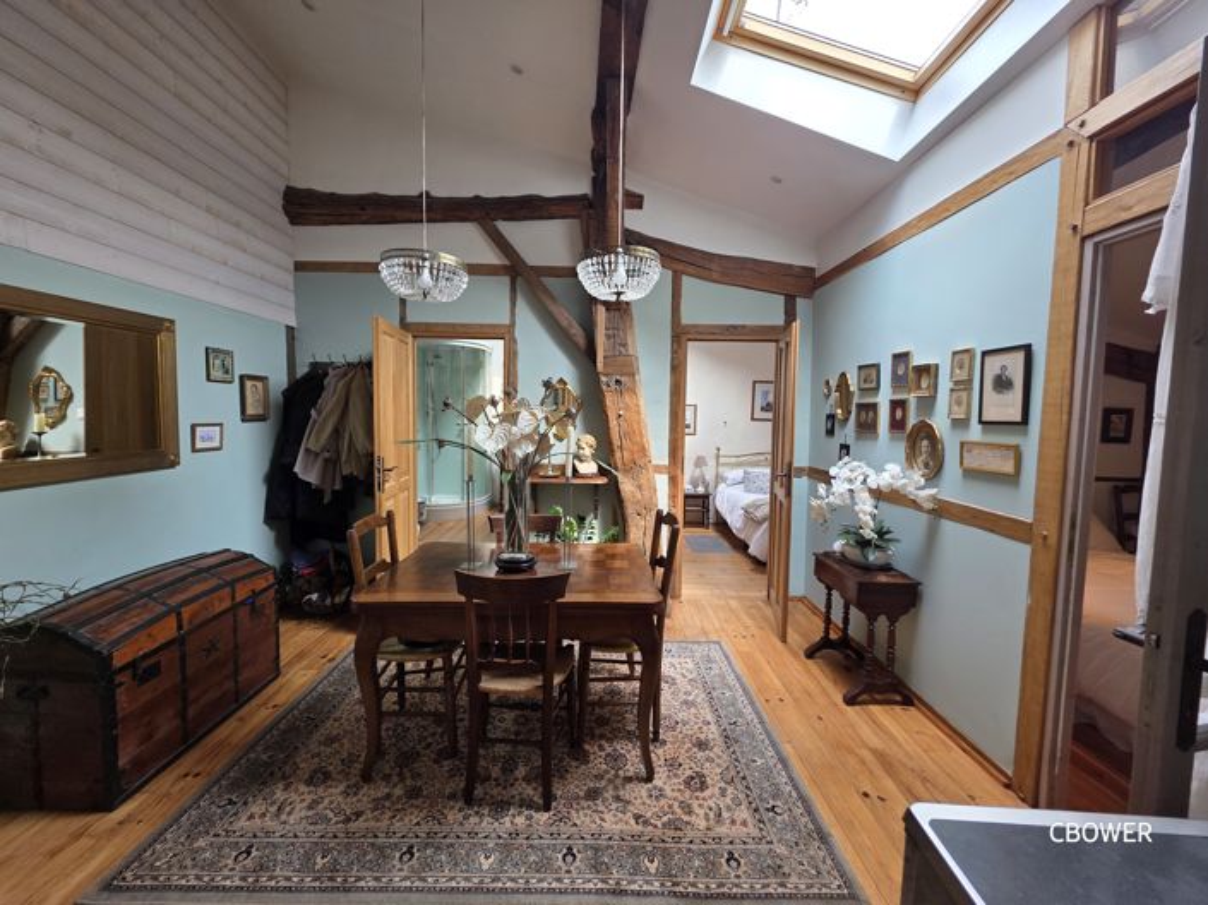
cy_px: 452
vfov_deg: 89.9
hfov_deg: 106.2
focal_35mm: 13
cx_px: 604
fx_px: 453
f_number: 1.9
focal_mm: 2.2
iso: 64
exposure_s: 1/100
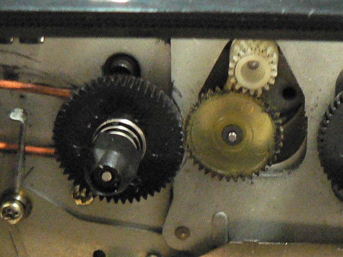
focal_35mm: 111
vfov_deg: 13.2
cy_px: 250
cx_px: 225
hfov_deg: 17.7
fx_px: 1100
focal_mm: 6
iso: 400
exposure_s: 1/10
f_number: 2.8
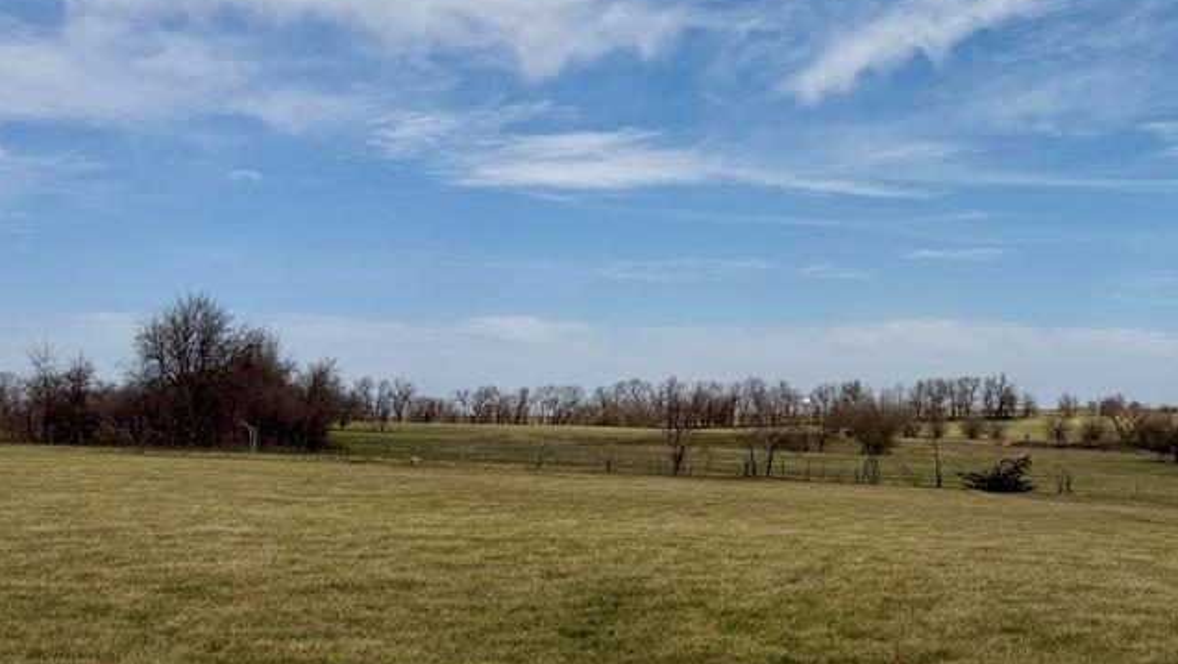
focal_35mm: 42
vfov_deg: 28.0
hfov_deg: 46.9
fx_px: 1313
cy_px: 179
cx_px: 854
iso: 80
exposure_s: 1/10309
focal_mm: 6.76
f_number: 1.78
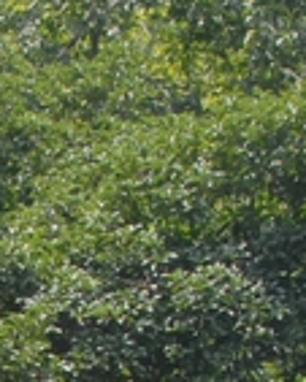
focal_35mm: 286
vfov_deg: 6.6
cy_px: 654
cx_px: -252
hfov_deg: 5.3
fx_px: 3234
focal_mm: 28
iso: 400
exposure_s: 1/200
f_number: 7.1
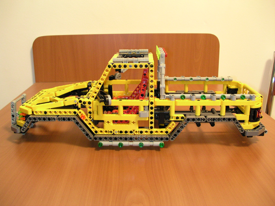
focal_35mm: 37
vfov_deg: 38.7
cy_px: 103
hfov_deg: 50.1
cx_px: 138
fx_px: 294
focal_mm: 5.6
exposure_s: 1/5.1
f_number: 2.7
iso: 200
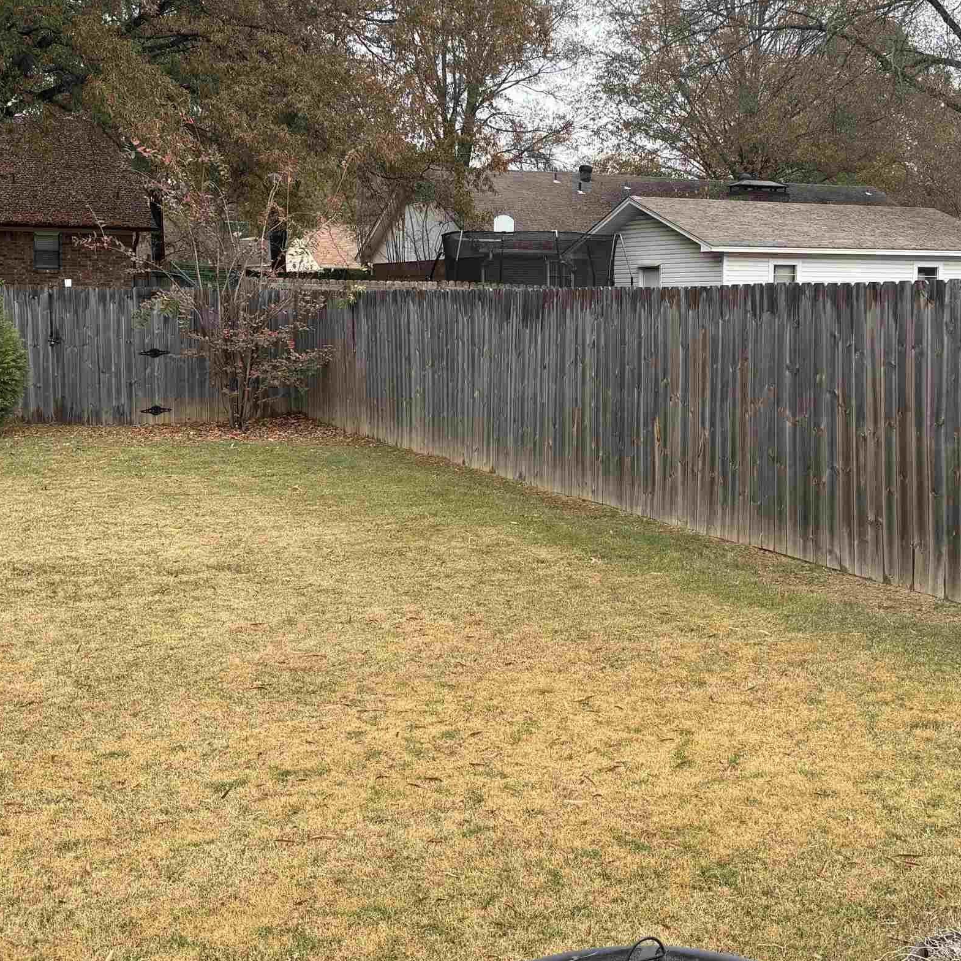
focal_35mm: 45
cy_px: 407
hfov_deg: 37.3
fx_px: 1413
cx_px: 601
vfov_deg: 37.5
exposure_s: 1/175
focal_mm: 5.96
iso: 40
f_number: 1.6
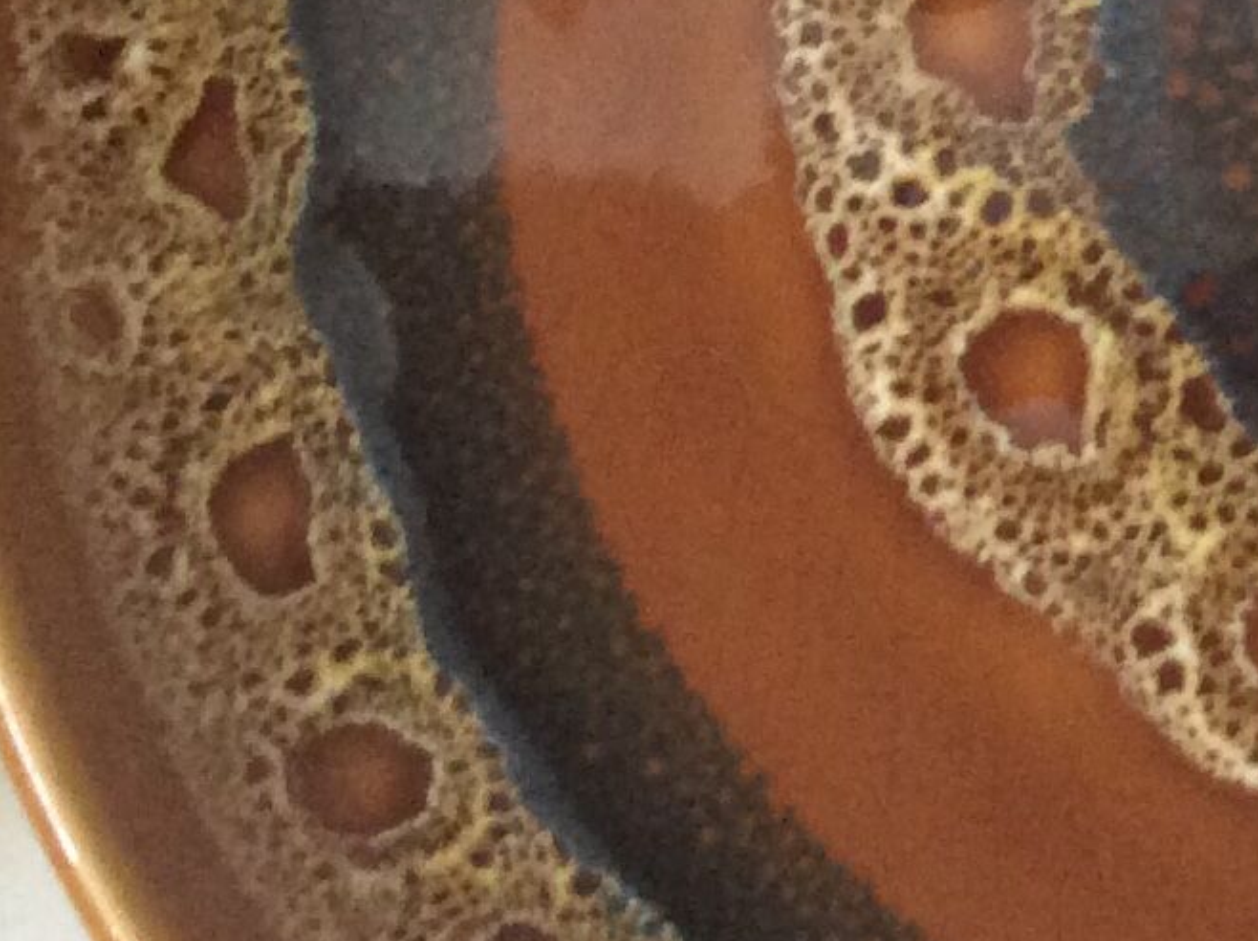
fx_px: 4574
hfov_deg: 14.9
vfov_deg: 11.7
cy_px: 84
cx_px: 1681
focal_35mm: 126
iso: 160
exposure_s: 1/25
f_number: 2.4
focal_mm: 3.3
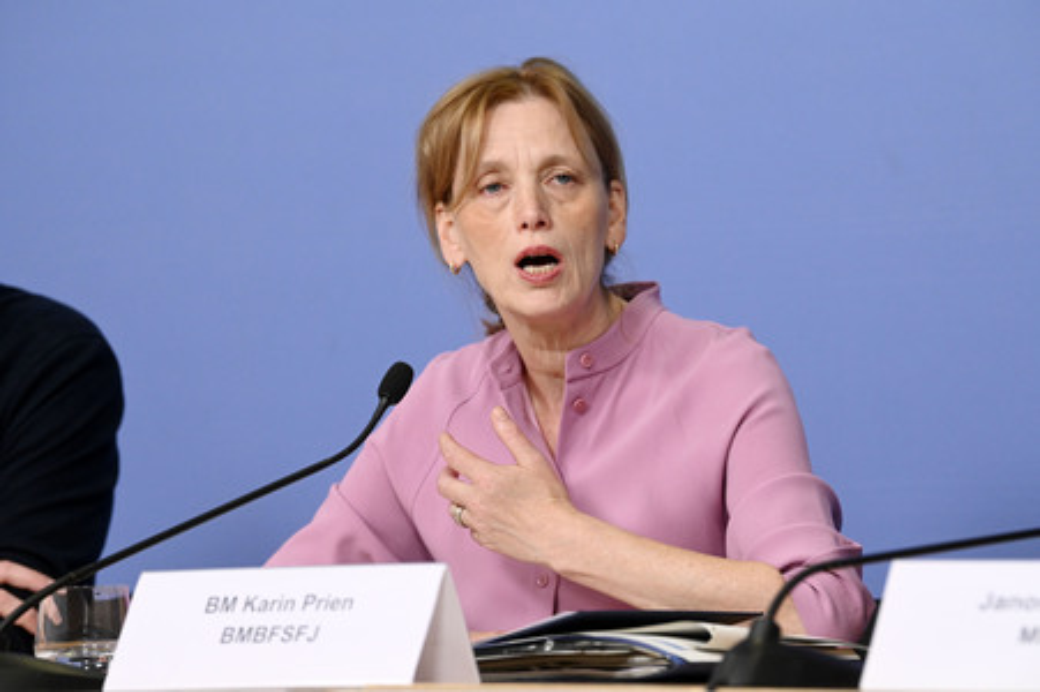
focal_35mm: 200
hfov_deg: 10.3
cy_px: 346
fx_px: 5773
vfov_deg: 6.9
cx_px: 520
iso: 4000
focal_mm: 200
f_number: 5.6
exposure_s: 1/800
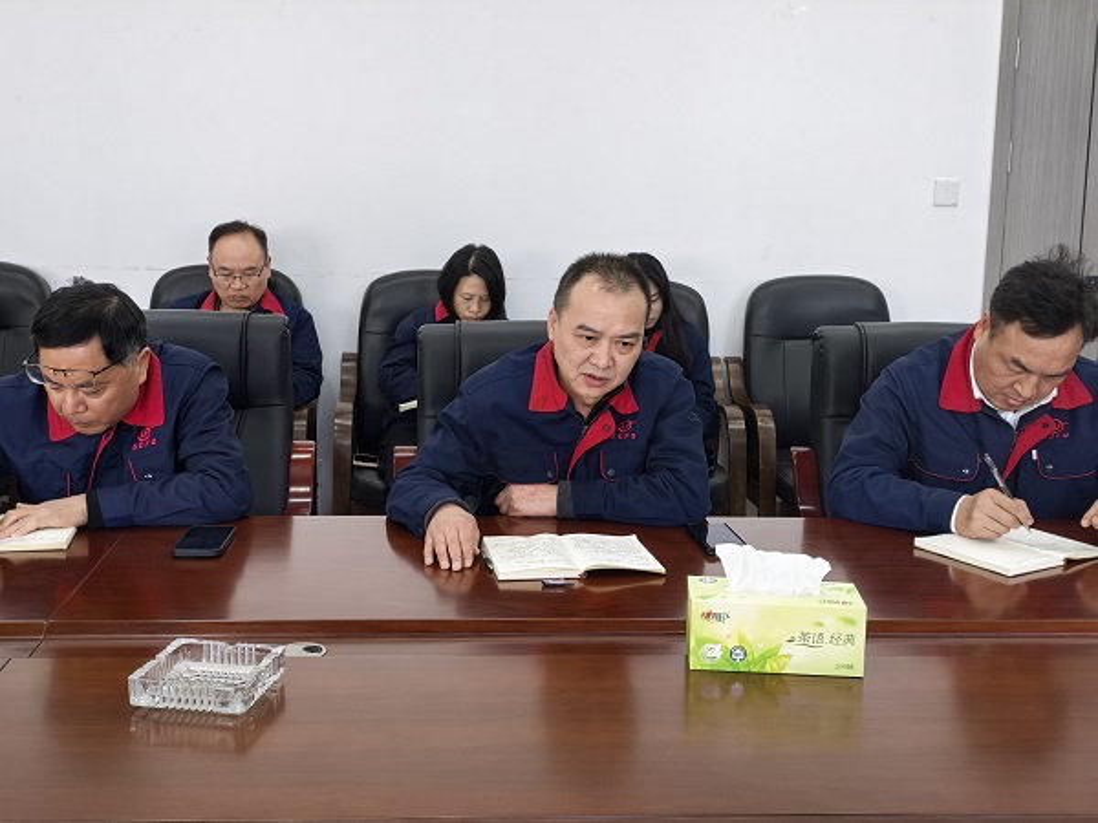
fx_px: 1364
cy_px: 412
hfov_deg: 43.9
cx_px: 549
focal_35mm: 43
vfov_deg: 33.6
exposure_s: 1/50
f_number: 4
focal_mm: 5.75
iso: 250
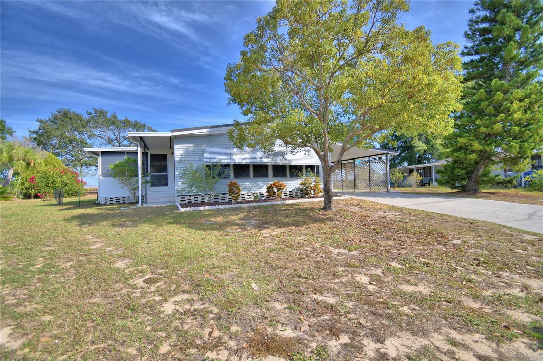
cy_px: 180
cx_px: 272
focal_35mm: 15
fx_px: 226
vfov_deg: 77.3
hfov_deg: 100.4
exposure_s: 1/1000
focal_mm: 10
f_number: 4.5
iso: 100
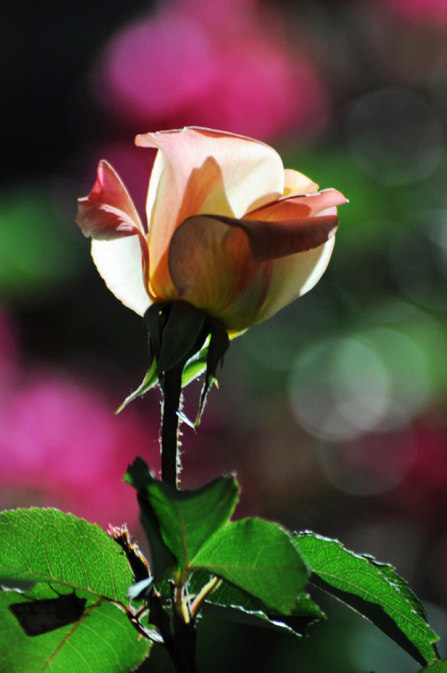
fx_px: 8403
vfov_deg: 4.6
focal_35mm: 450
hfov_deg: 3.0
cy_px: 336
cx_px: 224
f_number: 5.6
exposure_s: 1/13
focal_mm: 300
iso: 800
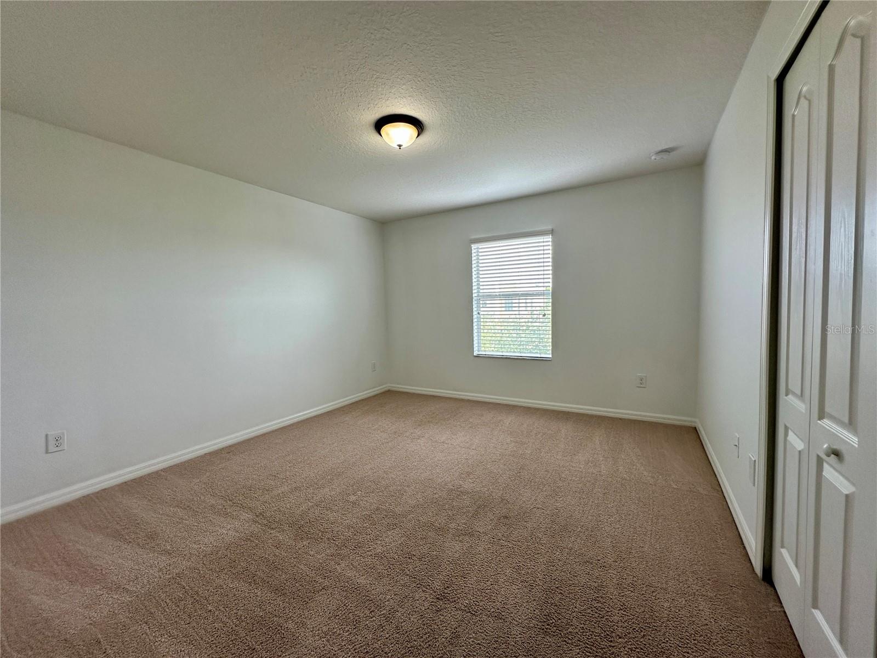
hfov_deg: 102.1
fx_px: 355
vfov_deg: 85.7
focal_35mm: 14
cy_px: 329
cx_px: 438
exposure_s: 1/120
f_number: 2.2
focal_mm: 2.22
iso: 100
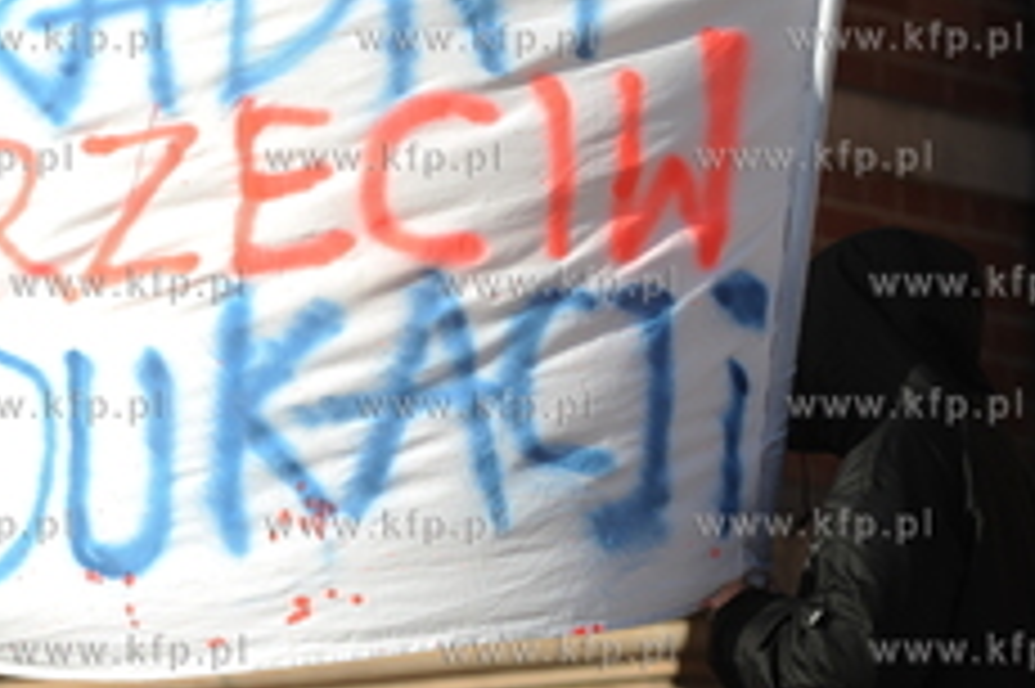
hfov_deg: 7.6
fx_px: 7757
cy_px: 342
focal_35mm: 270
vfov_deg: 5.1
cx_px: 288
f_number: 3.5
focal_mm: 155
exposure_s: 1/1250
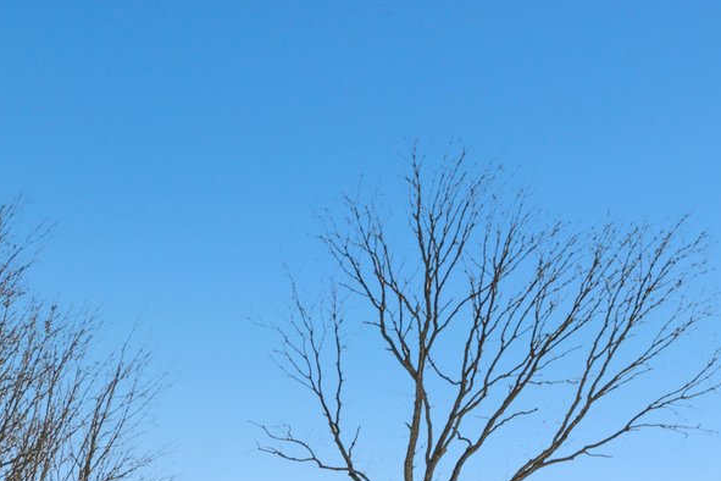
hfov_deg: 17.2
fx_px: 2083
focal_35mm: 104
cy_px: 822
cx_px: -433
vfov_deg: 12.2
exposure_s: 1/640
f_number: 8
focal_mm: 30
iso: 100
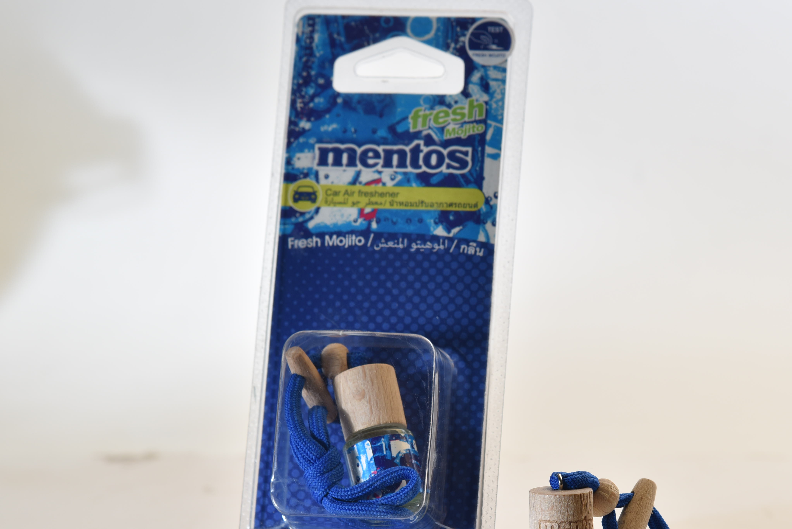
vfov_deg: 7.8
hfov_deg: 11.6
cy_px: 340
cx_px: 534
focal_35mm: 177
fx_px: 3895
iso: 200
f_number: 6.3
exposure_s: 1/125
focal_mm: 120
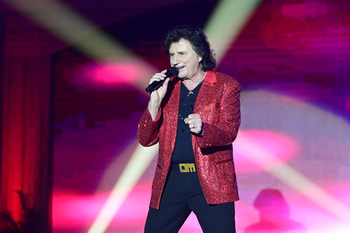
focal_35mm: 150
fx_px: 1457
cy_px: 116
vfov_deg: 9.1
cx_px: 175
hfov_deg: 13.7
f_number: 3.2
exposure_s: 1/400
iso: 5000
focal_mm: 150
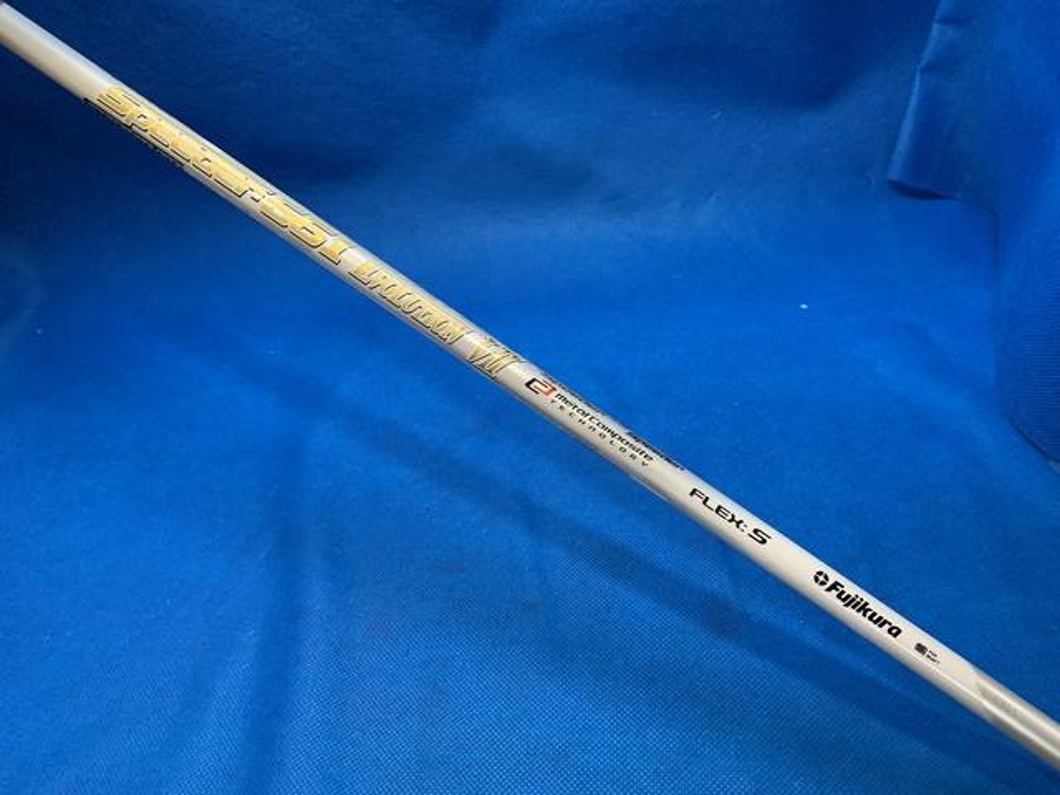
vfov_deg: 53.1
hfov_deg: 67.3
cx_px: 530
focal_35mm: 26
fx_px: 796
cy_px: 398
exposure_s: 1/60
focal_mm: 4.25
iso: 80
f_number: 1.8
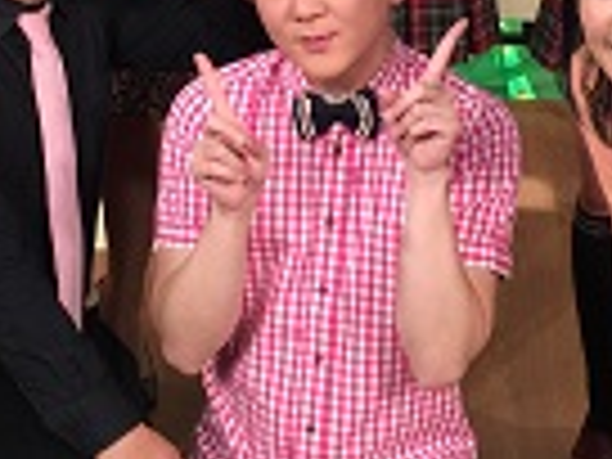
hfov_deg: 19.3
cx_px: 266
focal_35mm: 102
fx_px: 1803
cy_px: -180
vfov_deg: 13.8
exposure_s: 1/30
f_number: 2.2
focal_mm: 4.15
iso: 32
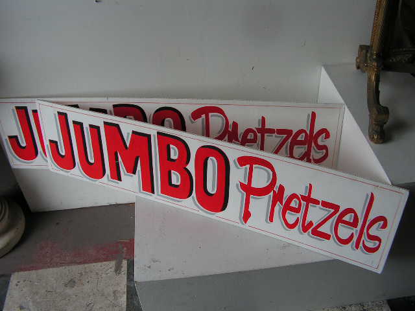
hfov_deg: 51.4
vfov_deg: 39.7
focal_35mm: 36
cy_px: 156
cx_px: 208
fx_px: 432
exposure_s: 1/60
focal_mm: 6
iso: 64
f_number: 3.2
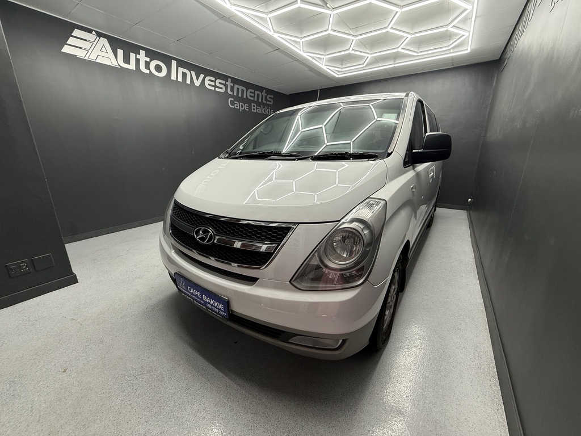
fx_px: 235
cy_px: 218
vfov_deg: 85.7
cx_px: 290
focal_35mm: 14
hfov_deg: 102.1
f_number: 2.2
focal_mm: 2.22
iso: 125
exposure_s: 1/100
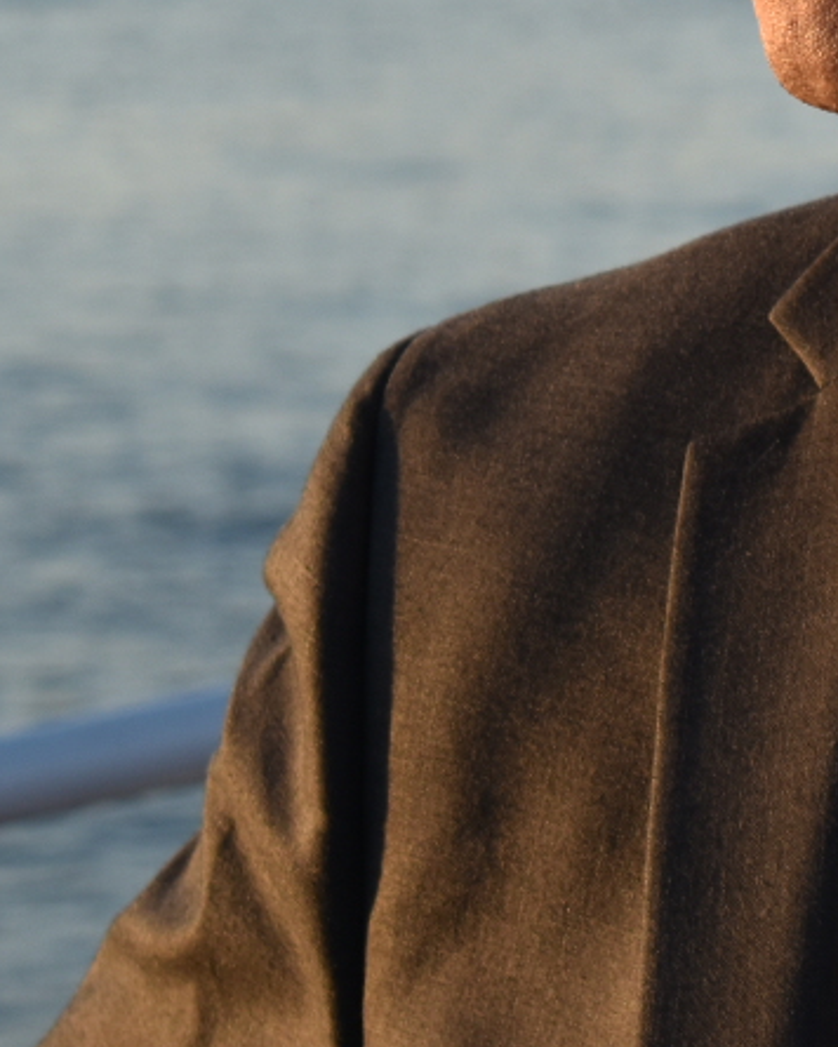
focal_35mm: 282
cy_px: -214
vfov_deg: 6.8
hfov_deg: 5.5
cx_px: 1132
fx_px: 8733
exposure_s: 1/250
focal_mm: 55
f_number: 8
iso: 200
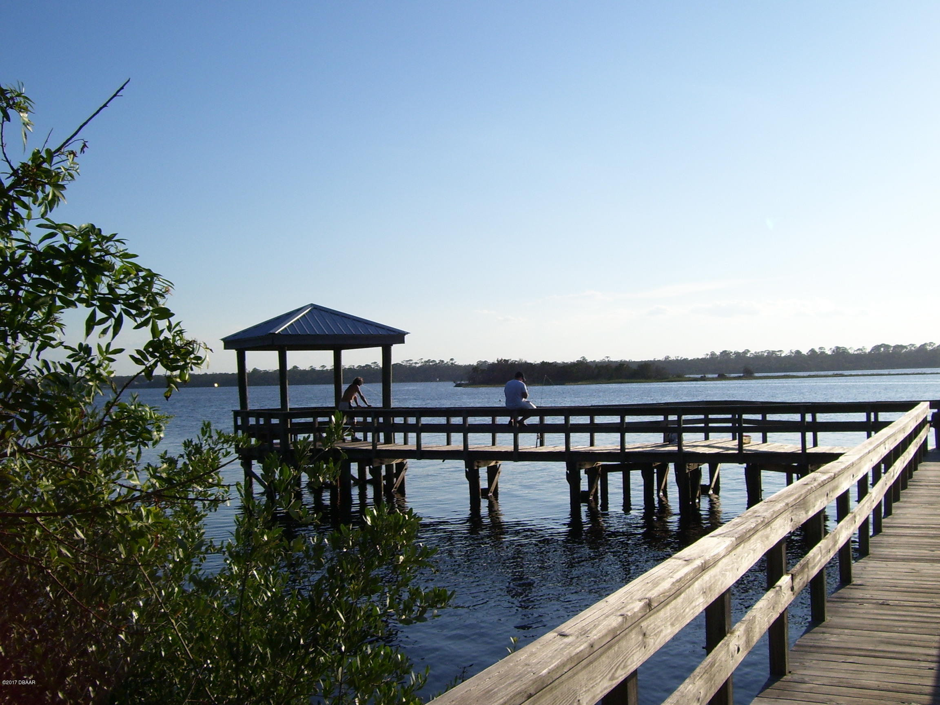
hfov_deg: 51.4
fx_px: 978
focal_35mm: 36
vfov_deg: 39.7
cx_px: 470
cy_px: 352
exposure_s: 1/750
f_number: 4.8
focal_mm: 6
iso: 80
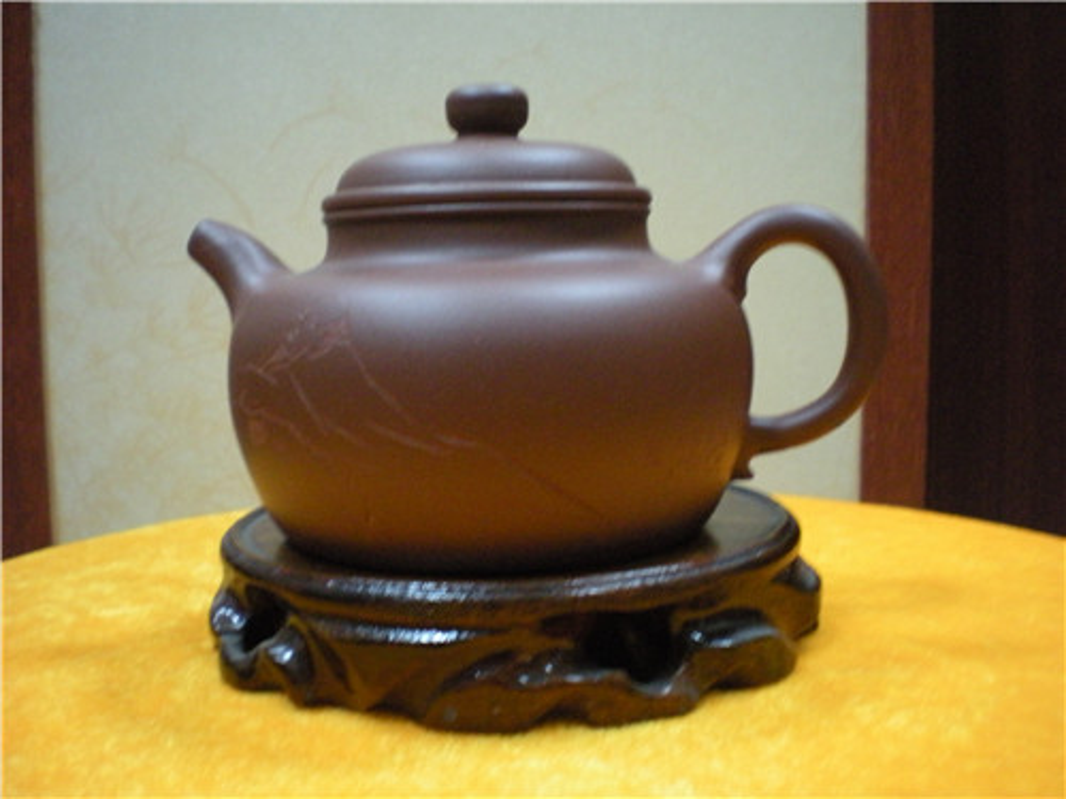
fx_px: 1170
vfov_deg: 37.7
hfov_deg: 49.0
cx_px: 533
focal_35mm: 38
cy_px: 400
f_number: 3.1
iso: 503
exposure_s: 1/8
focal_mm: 6.3
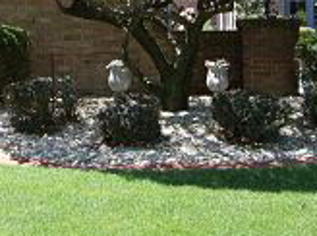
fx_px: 804
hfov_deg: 22.3
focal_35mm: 88
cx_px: 126
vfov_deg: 16.3
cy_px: -8
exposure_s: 1/225
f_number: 4.7
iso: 100
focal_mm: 6
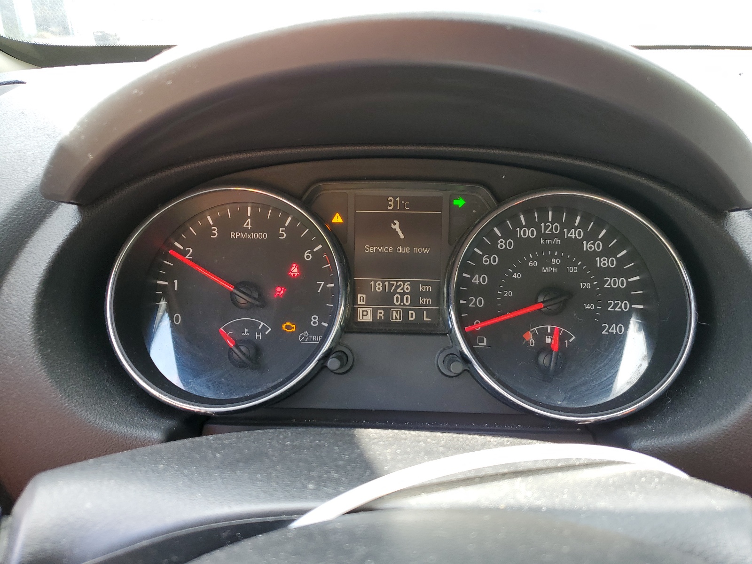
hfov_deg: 67.3
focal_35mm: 26
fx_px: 565
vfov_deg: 53.1
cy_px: 282
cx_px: 376
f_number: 1.5
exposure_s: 1/125
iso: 50
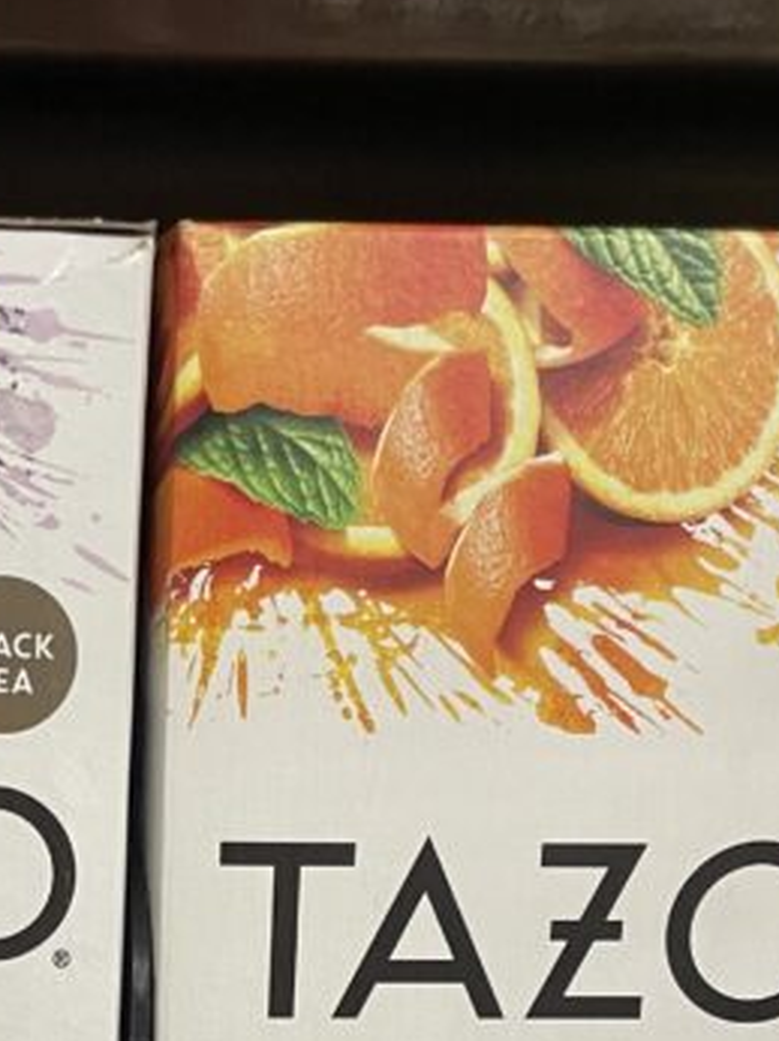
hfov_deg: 18.6
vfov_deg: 22.9
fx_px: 2313
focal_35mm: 77
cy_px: 1300
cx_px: 6
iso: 80
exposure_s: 1/60
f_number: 1.6
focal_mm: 4.2
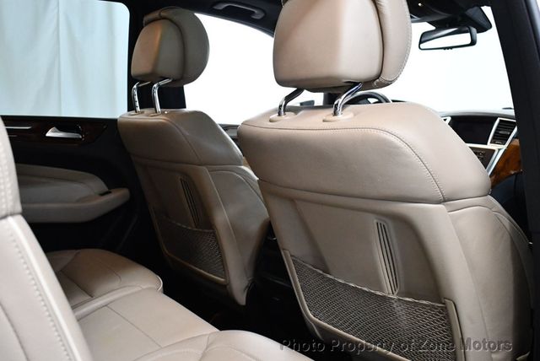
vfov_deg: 36.9
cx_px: 270
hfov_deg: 53.1
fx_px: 540
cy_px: 180
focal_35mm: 36
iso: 3200
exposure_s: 1/100
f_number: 3.5
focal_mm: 18
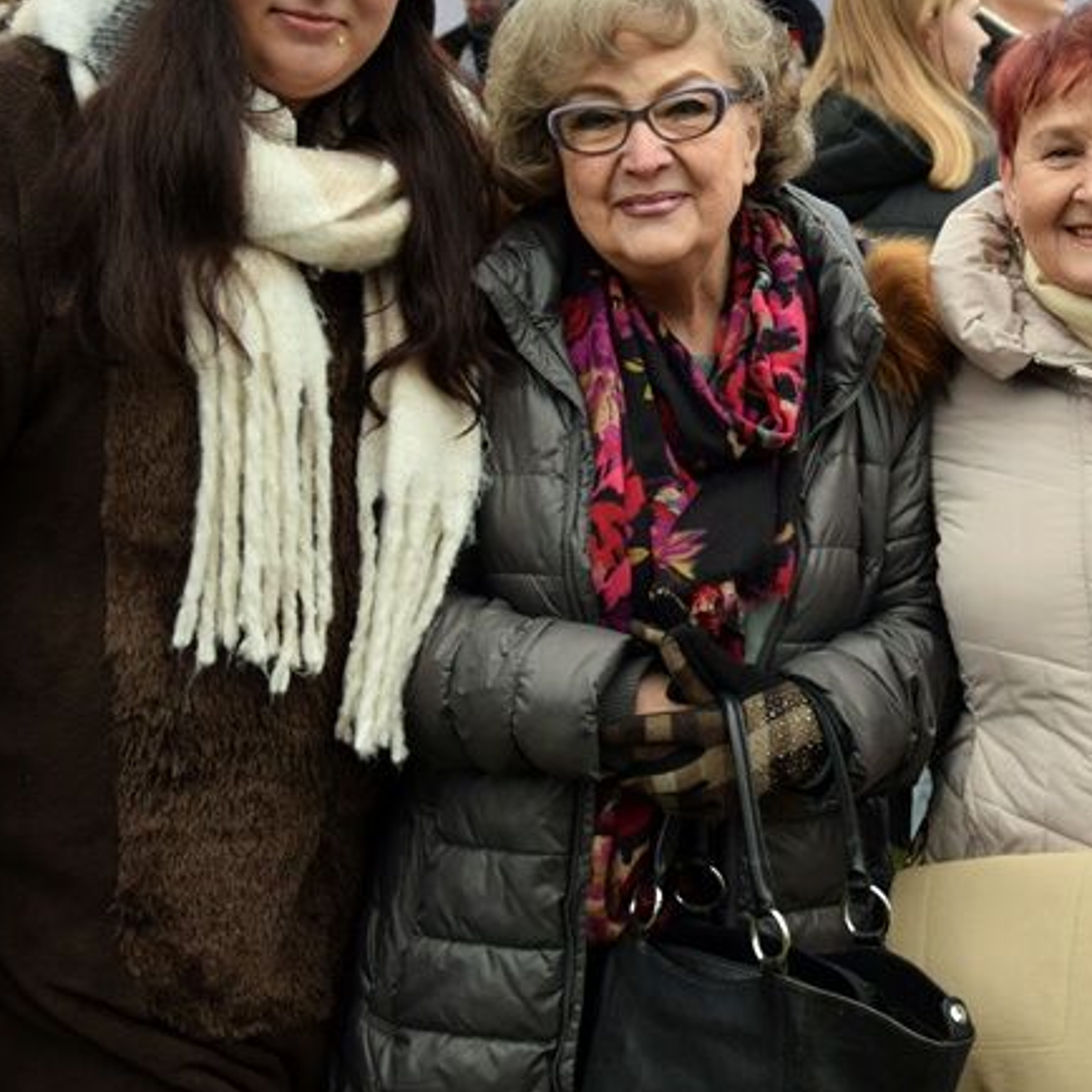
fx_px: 2641
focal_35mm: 74
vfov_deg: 23.3
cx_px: 868
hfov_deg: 23.0
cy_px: 423
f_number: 4
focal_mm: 28
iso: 400
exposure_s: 1/100
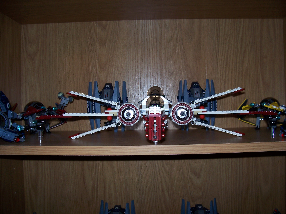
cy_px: 107
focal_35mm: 34
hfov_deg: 54.0
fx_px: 281
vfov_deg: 41.8
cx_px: 143
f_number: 2.7
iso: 80
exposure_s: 1/60
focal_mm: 5.6
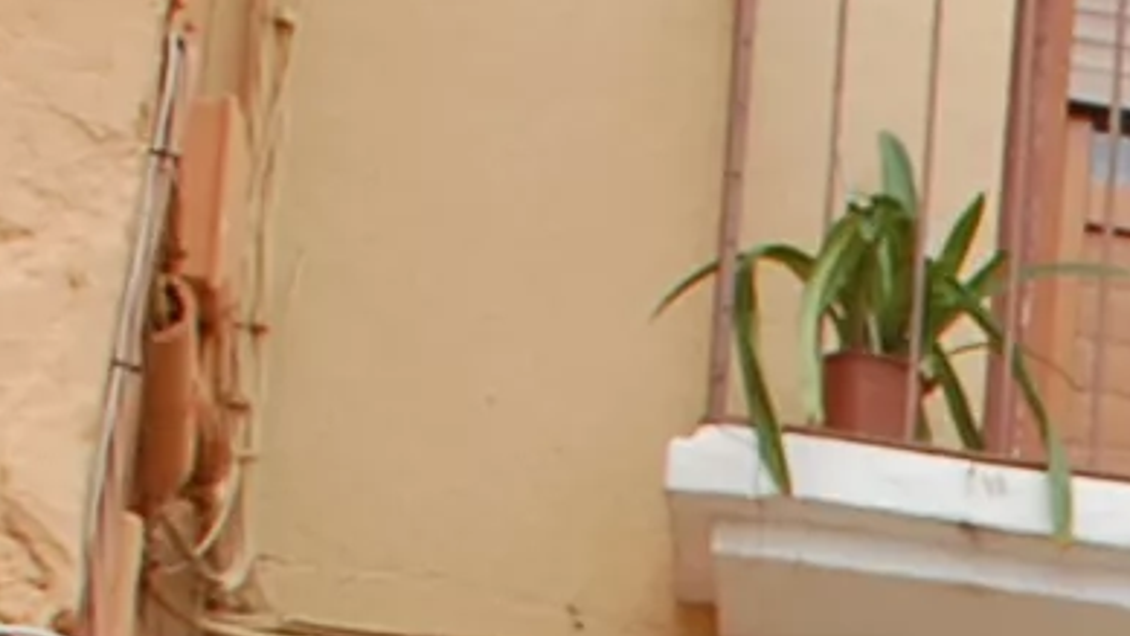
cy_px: 1841
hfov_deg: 9.9
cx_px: 2397
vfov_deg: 5.7
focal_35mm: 200
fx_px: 5994
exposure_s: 1/200
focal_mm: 22
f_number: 7.1
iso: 200
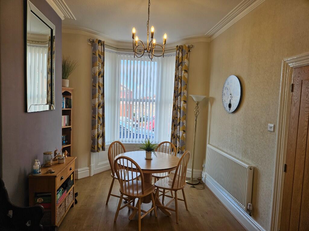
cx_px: 154
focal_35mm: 23
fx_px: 205
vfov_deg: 58.9
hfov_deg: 73.9
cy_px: 116
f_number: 1.8
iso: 40
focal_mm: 5.4
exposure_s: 1/180
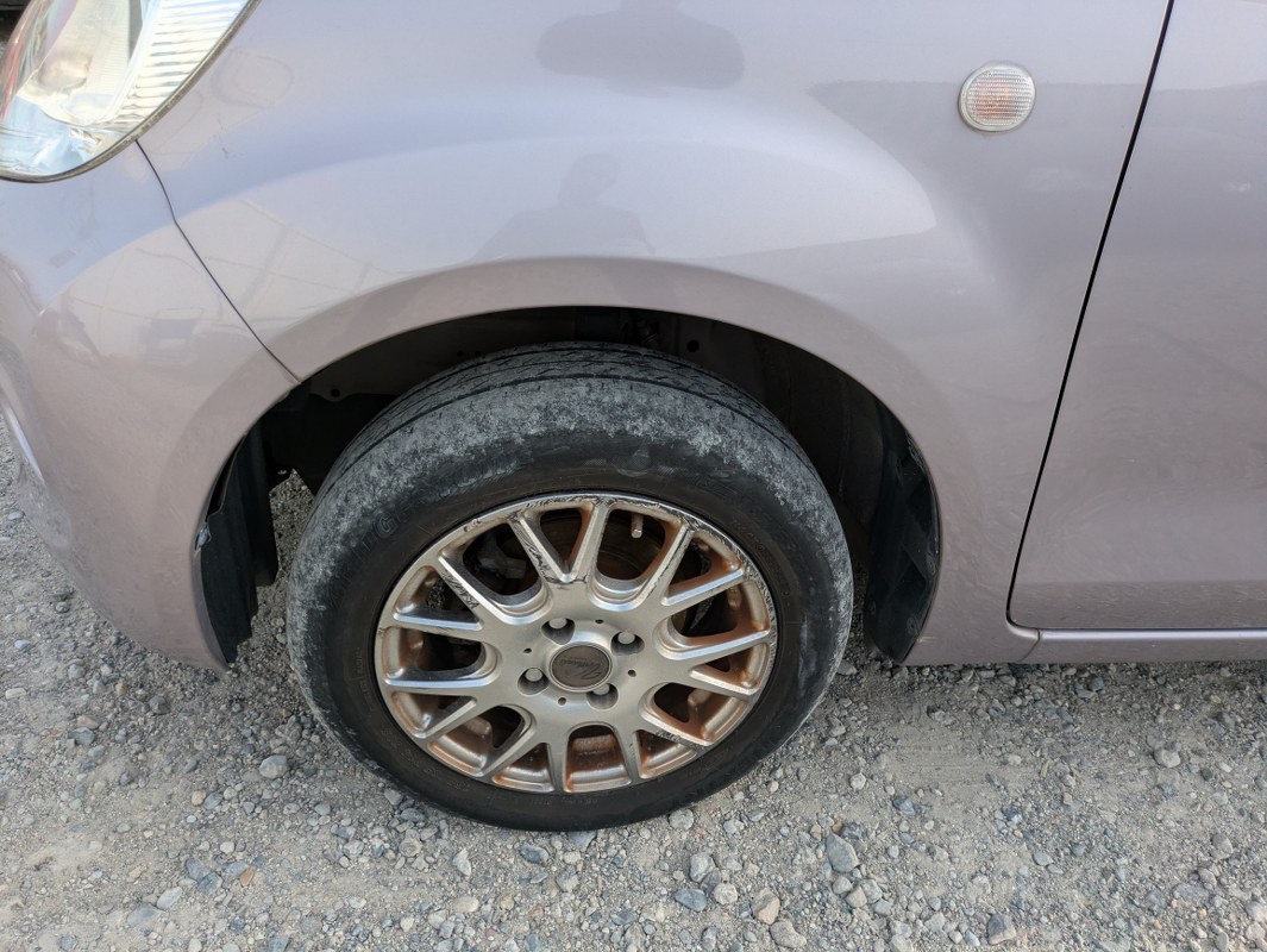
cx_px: 634
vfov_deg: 54.9
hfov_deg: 69.4
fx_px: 916
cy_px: 476
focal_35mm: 25
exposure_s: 1/664
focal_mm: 5.43
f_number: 1.89
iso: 57
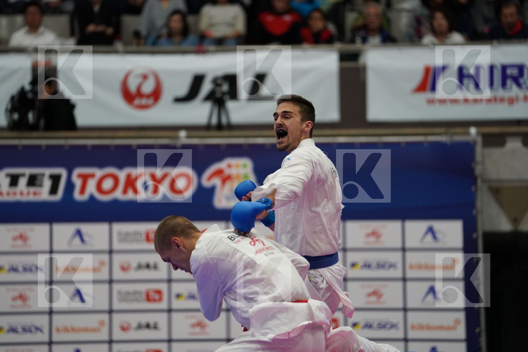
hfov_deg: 10.3
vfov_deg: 6.9
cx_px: 264
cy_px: 176
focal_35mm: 200
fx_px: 2933
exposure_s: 1/1000
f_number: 2.8
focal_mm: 200
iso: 2500
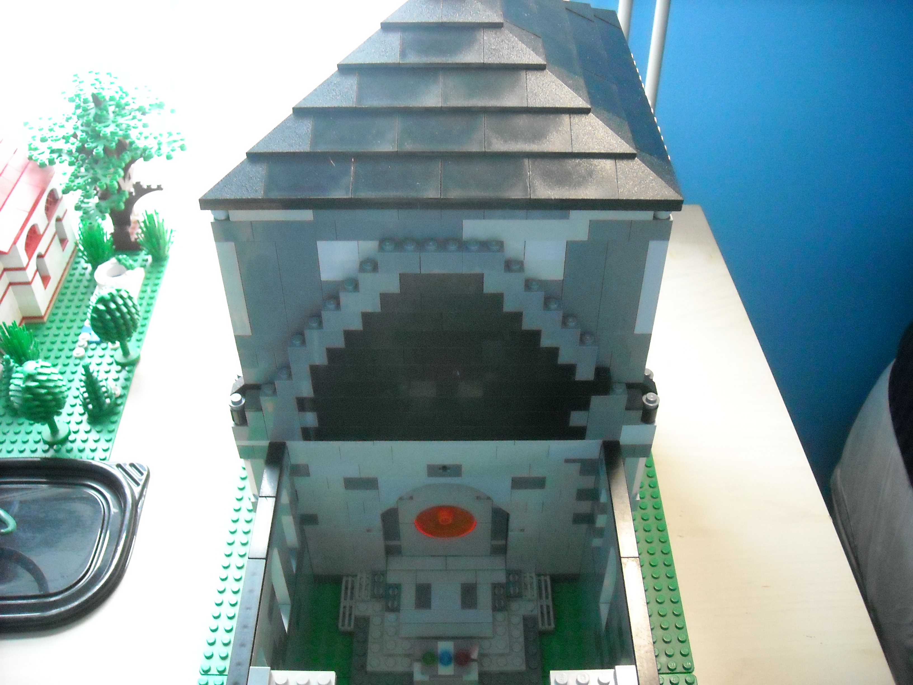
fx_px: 923
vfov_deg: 40.7
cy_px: 342
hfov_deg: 52.6
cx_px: 456
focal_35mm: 35
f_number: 2.8
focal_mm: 5.7
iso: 800
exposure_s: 1/64
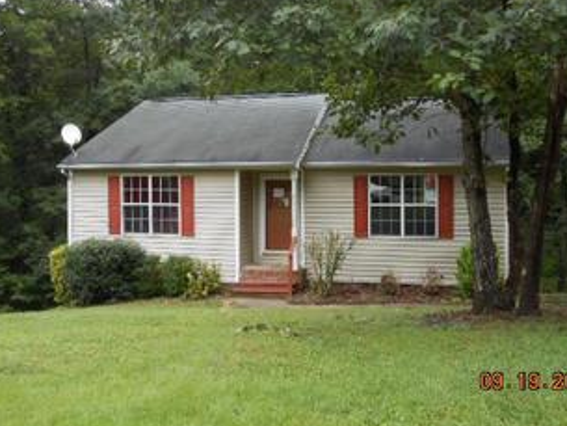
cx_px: 316
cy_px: 192
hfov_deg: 53.8
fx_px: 557
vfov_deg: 41.8
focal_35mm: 34
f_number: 3.8
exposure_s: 1/100
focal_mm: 5.3
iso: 80
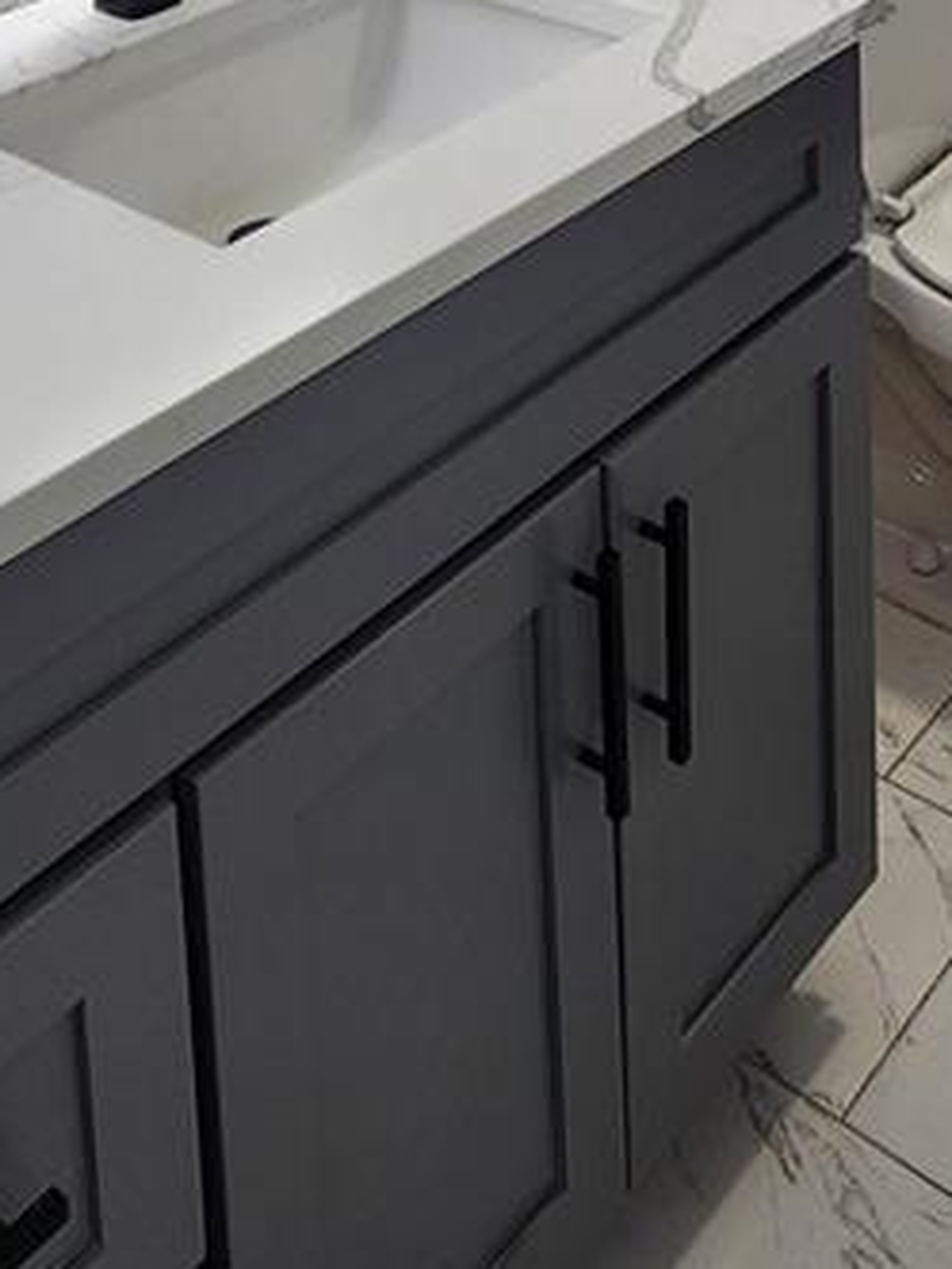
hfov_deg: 30.6
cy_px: -462
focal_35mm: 47
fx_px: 1723
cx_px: 638
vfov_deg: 30.1
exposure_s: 1/60
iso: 100
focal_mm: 2.2
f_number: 2.2
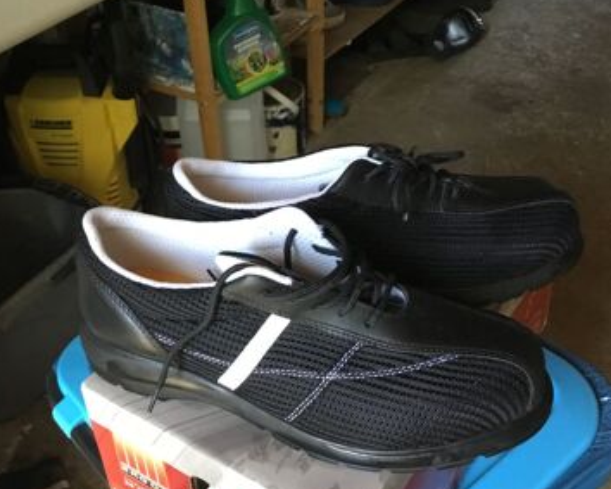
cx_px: 264
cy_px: 245
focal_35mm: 41
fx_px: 741
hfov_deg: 44.7
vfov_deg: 36.5
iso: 160
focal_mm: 3.3
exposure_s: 1/33
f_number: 2.4
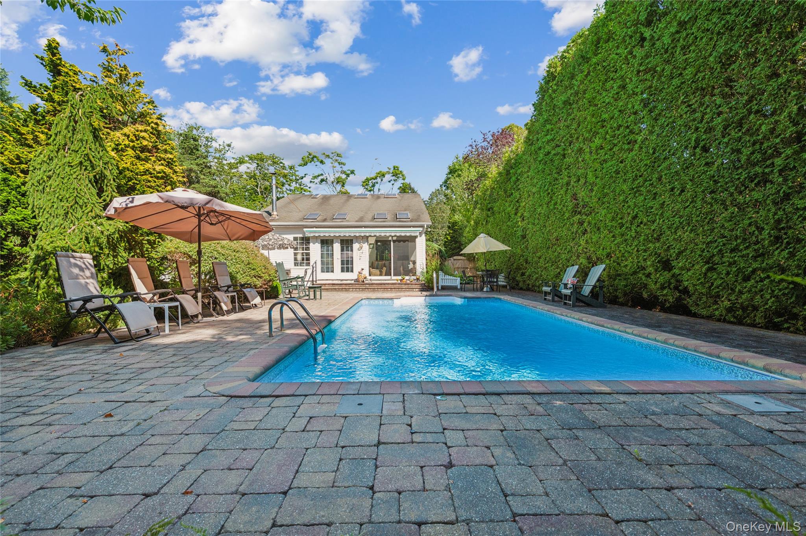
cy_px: 268
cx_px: 403
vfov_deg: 73.7
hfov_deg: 96.8
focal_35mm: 16
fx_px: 358
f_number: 8
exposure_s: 1/250
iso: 200
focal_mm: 16
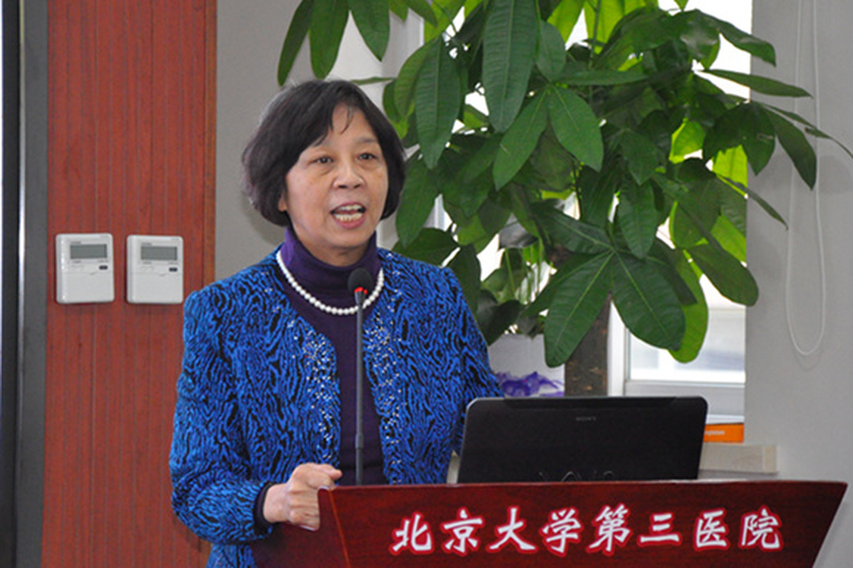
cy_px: 284
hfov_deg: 13.0
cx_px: 426
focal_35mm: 158
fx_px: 3730
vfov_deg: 8.7
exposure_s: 1/100
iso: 3200
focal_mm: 105
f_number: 5.6
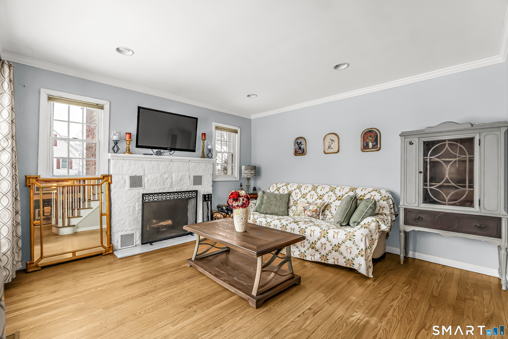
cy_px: 170
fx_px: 212
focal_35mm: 15
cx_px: 254
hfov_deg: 100.4
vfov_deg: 77.4
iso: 640
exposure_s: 1/500
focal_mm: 10
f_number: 4.5
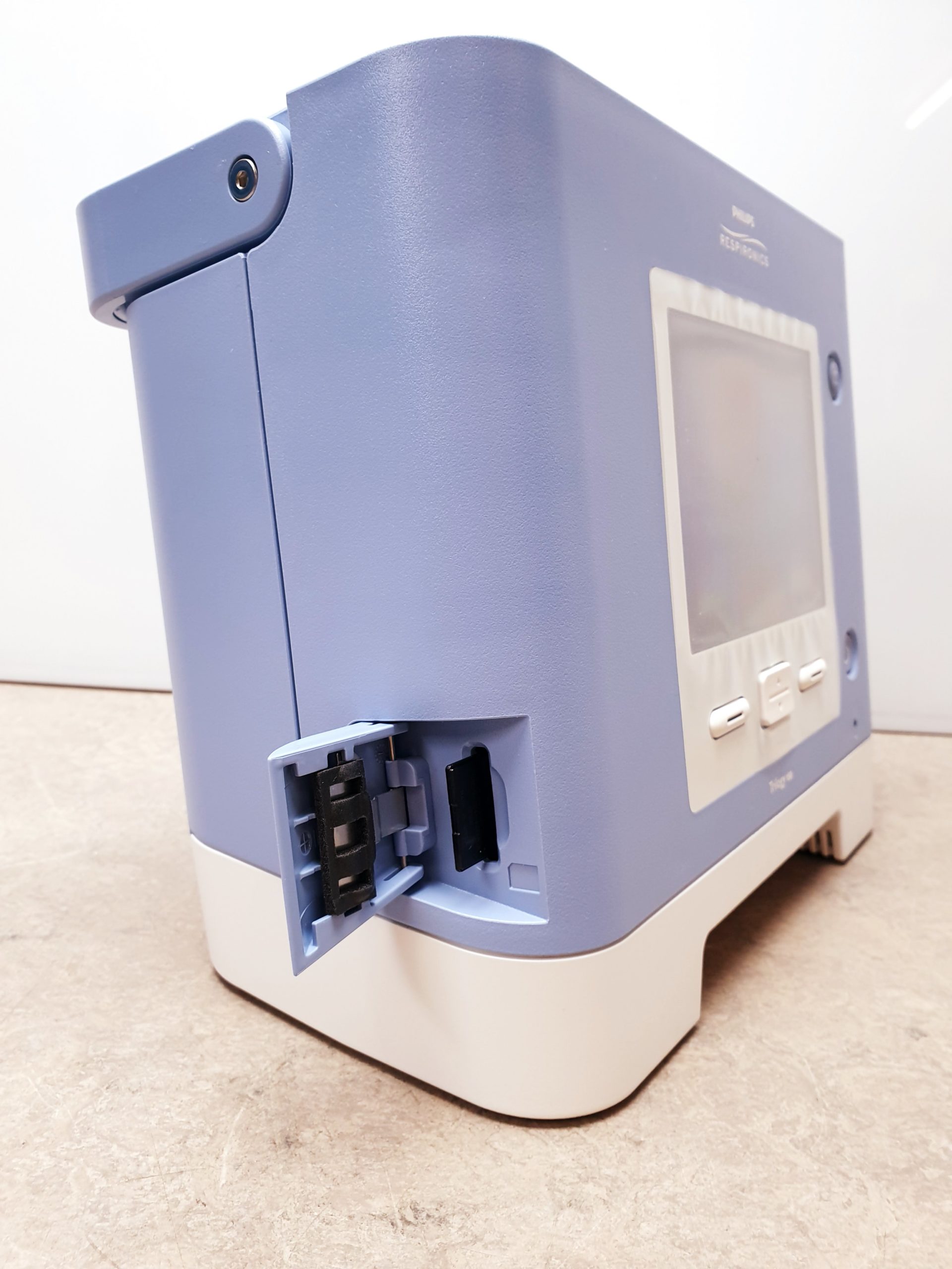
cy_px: 634
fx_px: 953
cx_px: 476
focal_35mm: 26
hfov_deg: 53.1
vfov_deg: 67.3
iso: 125
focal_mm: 4.3
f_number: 2.4
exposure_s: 1/50
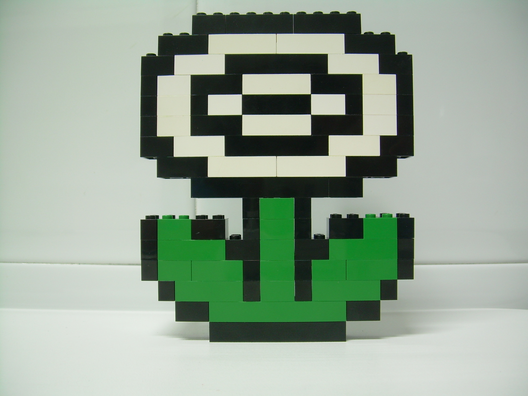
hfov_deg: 49.0
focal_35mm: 38
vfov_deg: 37.7
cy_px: 198
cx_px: 264
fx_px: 580
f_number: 2.8
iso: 50
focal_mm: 6.3
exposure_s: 1/5.7
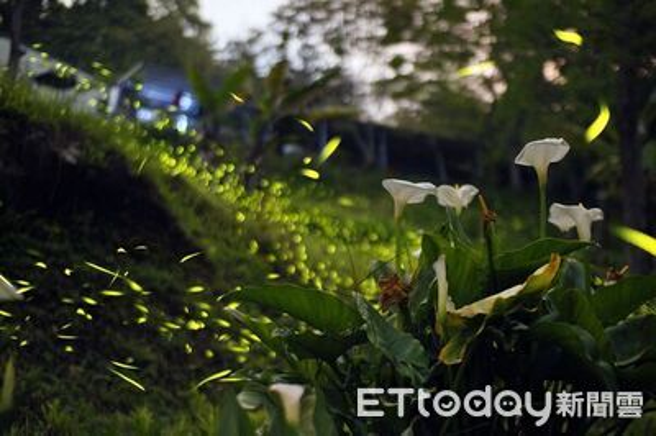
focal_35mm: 45
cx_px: 328
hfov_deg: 43.6
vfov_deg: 29.8
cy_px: 218
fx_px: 819
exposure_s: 40
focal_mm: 30
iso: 400
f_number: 1.4
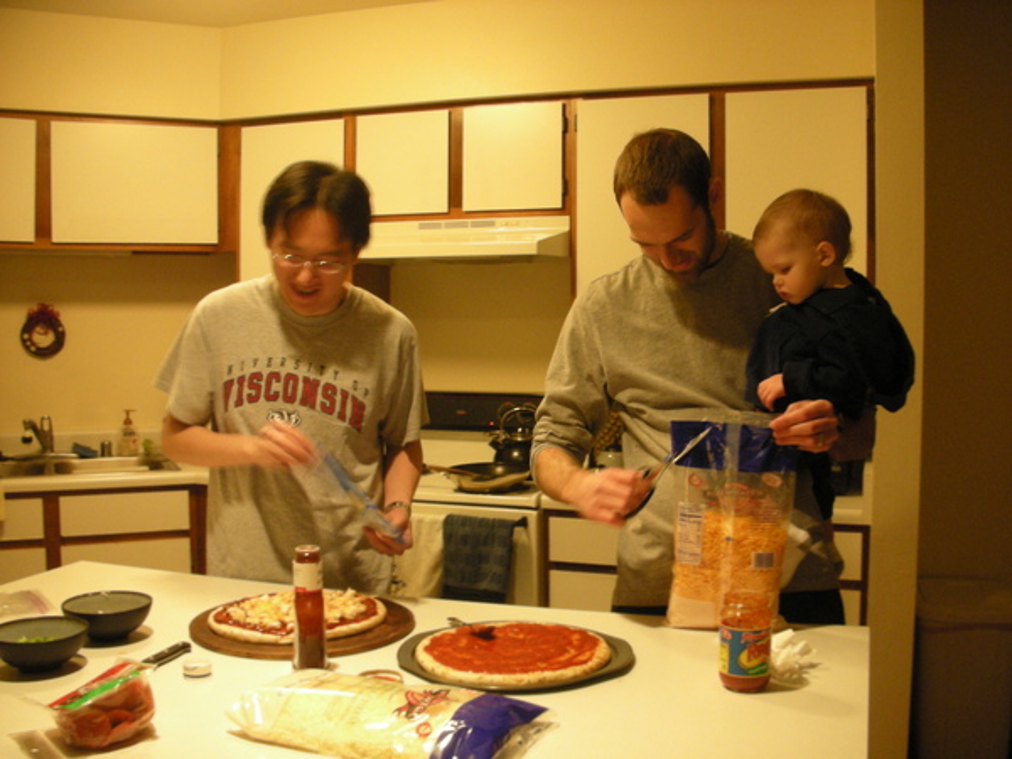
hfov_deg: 52.6
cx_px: 506
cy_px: 380
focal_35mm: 35
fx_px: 1023
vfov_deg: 40.7
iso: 200
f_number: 3
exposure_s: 1/7.4
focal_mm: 5.8
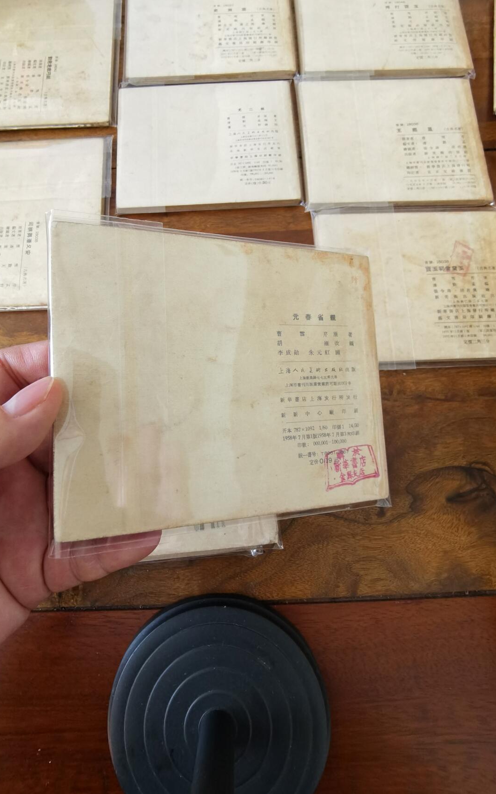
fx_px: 411
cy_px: 379
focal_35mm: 19
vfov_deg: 87.9
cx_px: 226
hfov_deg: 62.1
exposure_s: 1/40
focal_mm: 2.26
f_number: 2.2
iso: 160
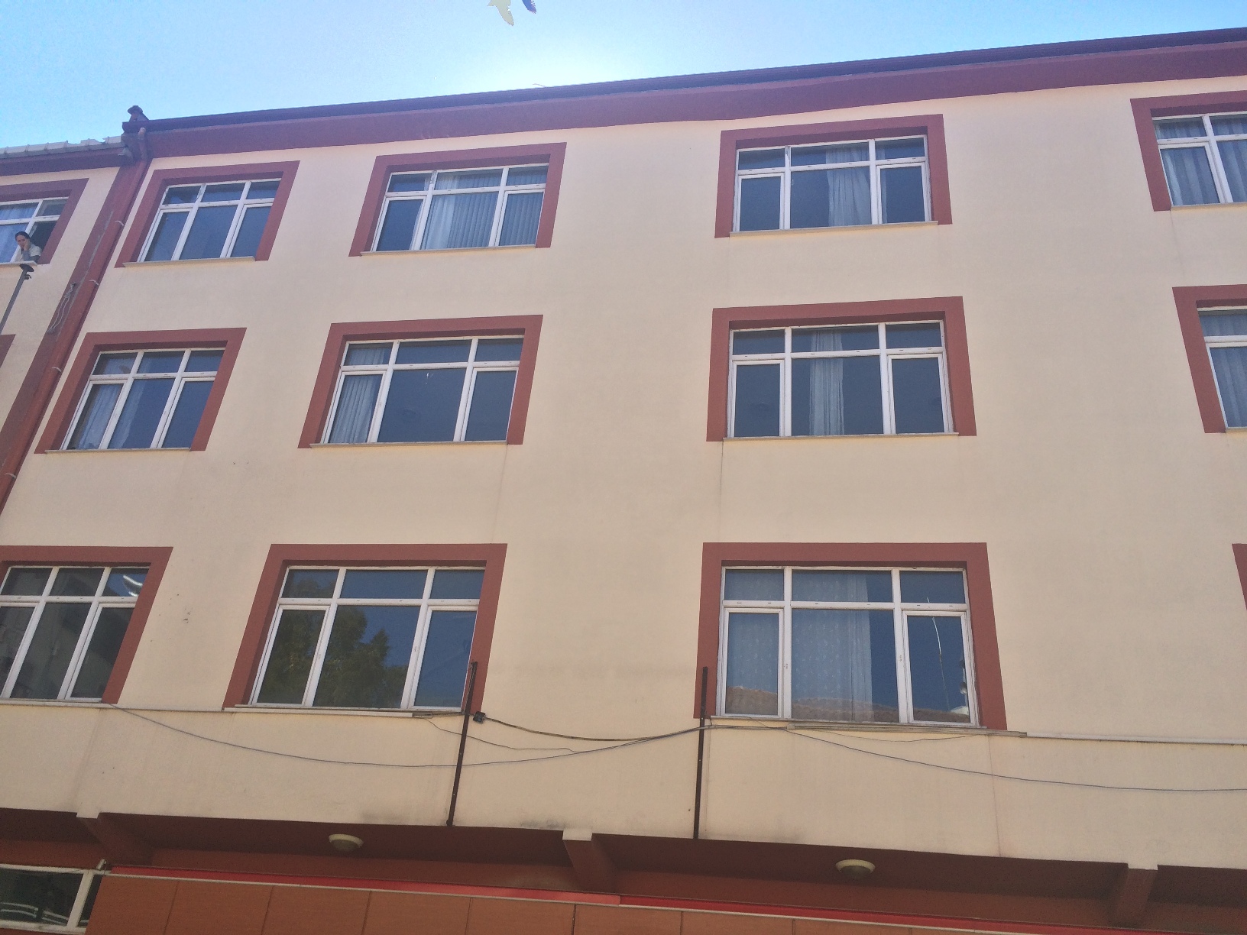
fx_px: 1045
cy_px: 468
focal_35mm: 29
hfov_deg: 61.7
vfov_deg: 48.2
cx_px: 624
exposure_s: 1/1140
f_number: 2.2
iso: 32
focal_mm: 4.15
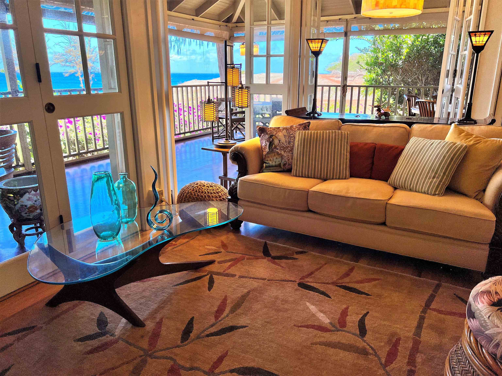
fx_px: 377
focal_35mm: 26
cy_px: 188
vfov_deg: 53.1
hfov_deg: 67.3
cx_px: 251
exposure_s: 1/274
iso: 40
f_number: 1.5
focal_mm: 5.7
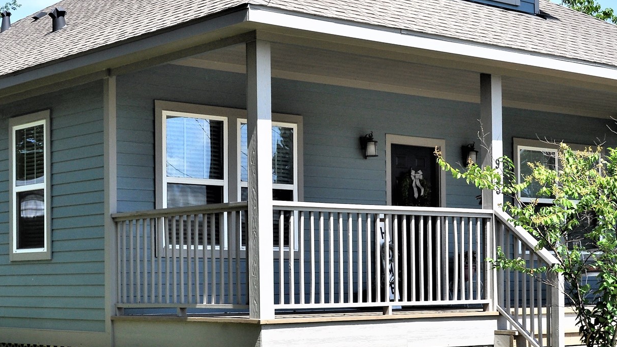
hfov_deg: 28.9
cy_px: 247
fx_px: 1194
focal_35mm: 73
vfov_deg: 16.5
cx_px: 240
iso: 200
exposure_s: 1/400
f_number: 9
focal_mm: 26
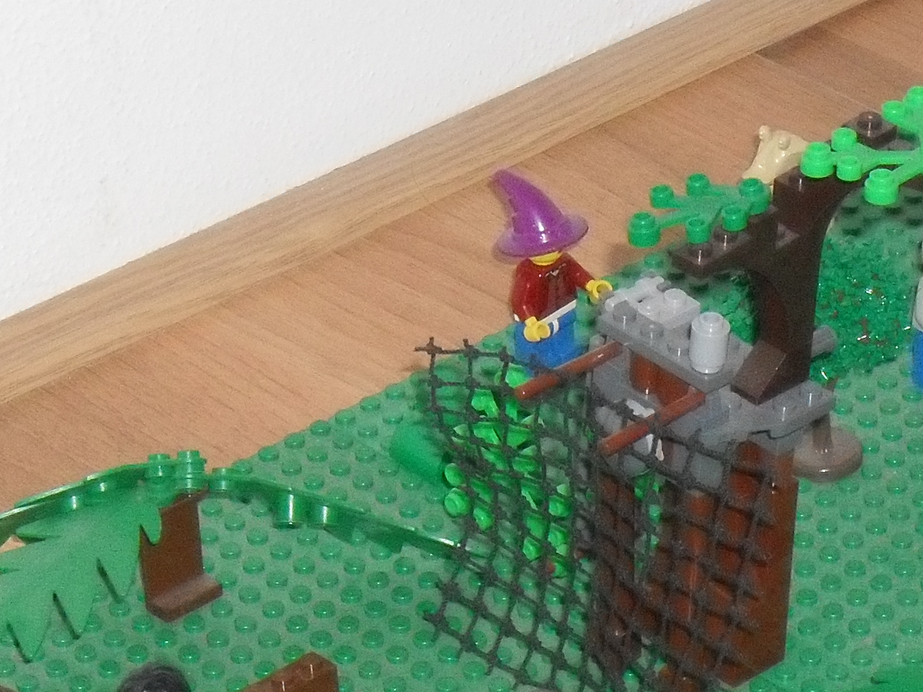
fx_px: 3973
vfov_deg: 9.9
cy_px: 613
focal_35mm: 149
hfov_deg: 13.1
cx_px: 905
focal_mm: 10.1
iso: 320
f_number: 10.9
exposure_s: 1/60
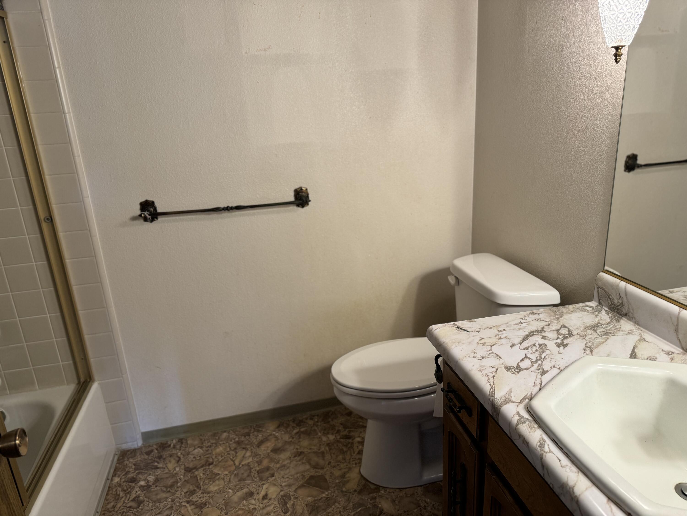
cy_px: 258
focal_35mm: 24
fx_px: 476
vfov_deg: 56.8
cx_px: 344
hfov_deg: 71.6
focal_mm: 6.76
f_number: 1.78
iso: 200
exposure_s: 1/60
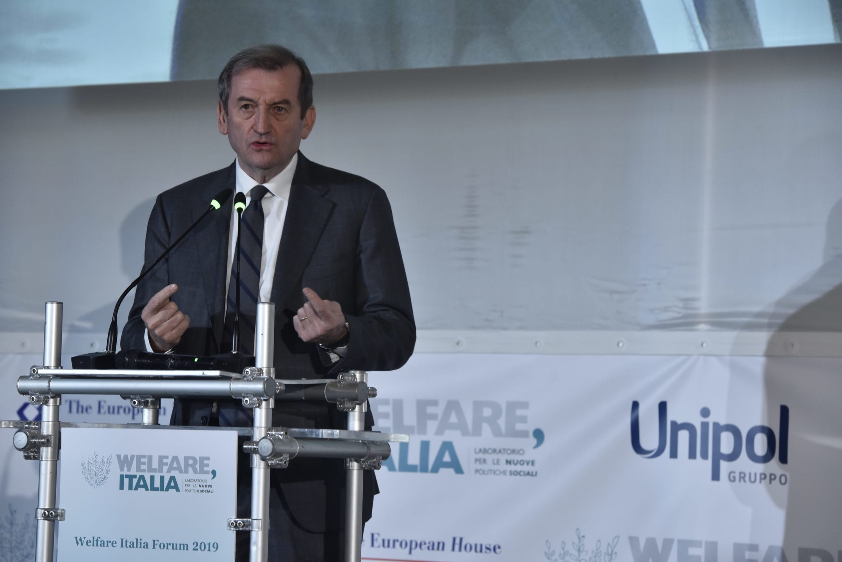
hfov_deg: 15.8
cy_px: 281
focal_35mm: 130
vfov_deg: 10.6
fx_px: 3042
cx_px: 421
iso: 2000
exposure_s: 1/160
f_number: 6.3
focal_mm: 130
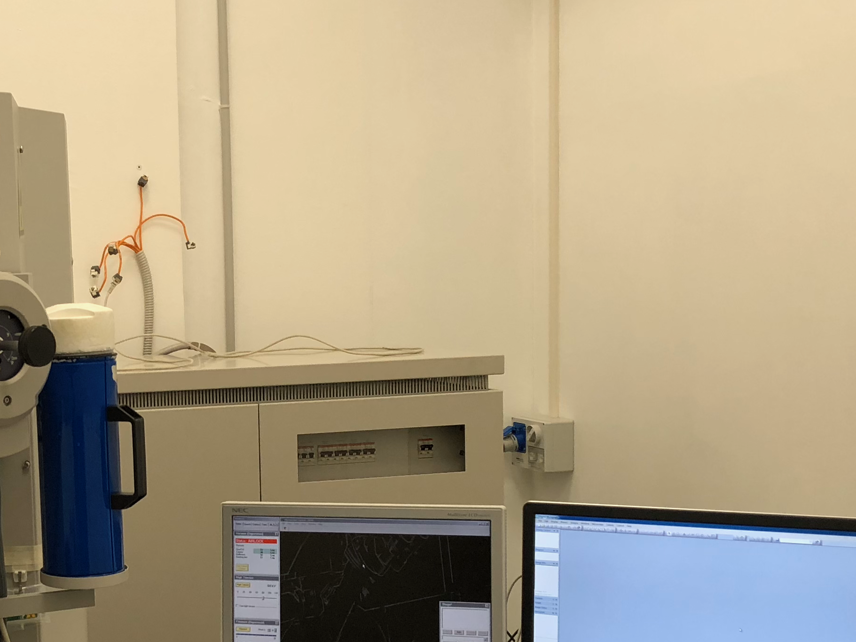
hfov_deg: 30.4
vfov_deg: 23.5
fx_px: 1533
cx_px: 163
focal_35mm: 62
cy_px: 431
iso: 25
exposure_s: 1/33
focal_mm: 3.99
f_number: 1.8
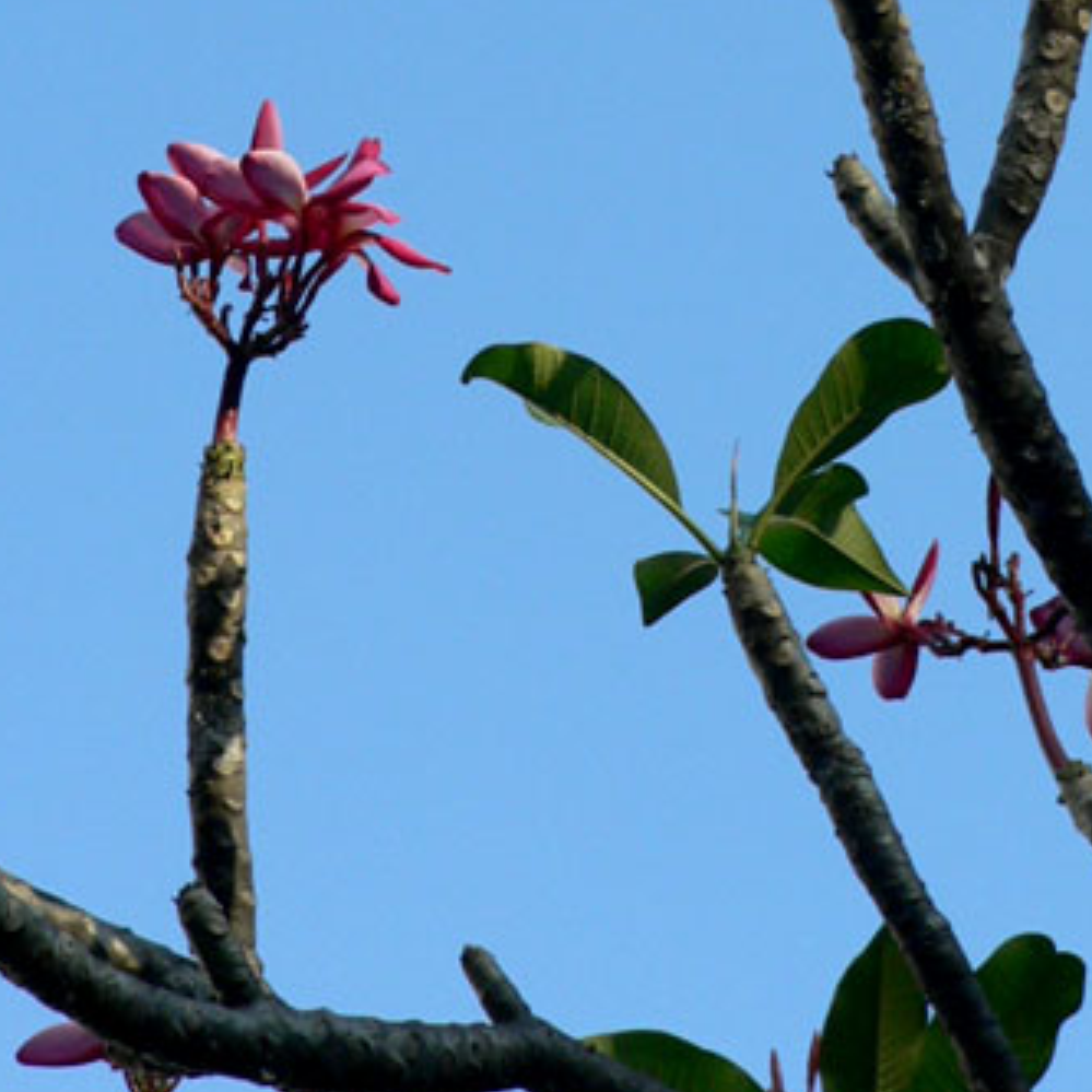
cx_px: 702
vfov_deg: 10.7
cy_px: 410
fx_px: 5853
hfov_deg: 10.7
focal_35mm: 164
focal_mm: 13.6
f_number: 2.8
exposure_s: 1/800
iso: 100
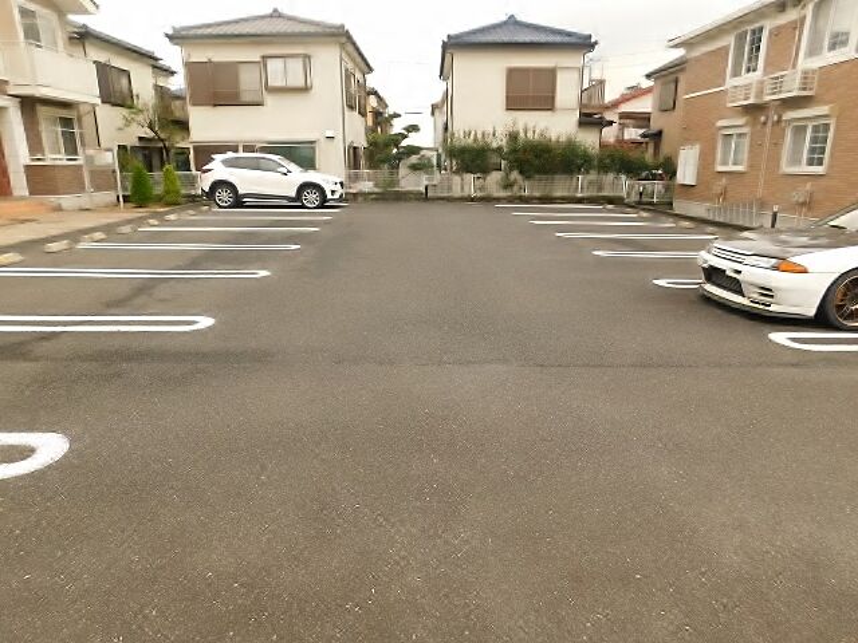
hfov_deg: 73.9
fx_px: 570
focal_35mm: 23
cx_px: 429
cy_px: 322
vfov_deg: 58.9
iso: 125
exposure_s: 1/200
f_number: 3
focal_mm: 4
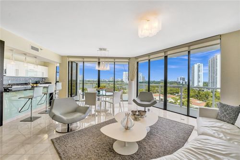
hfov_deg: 104.3
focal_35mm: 14
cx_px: 120
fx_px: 93
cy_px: 80
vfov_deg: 81.2
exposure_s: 1/500
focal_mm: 14
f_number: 5.6
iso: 1250
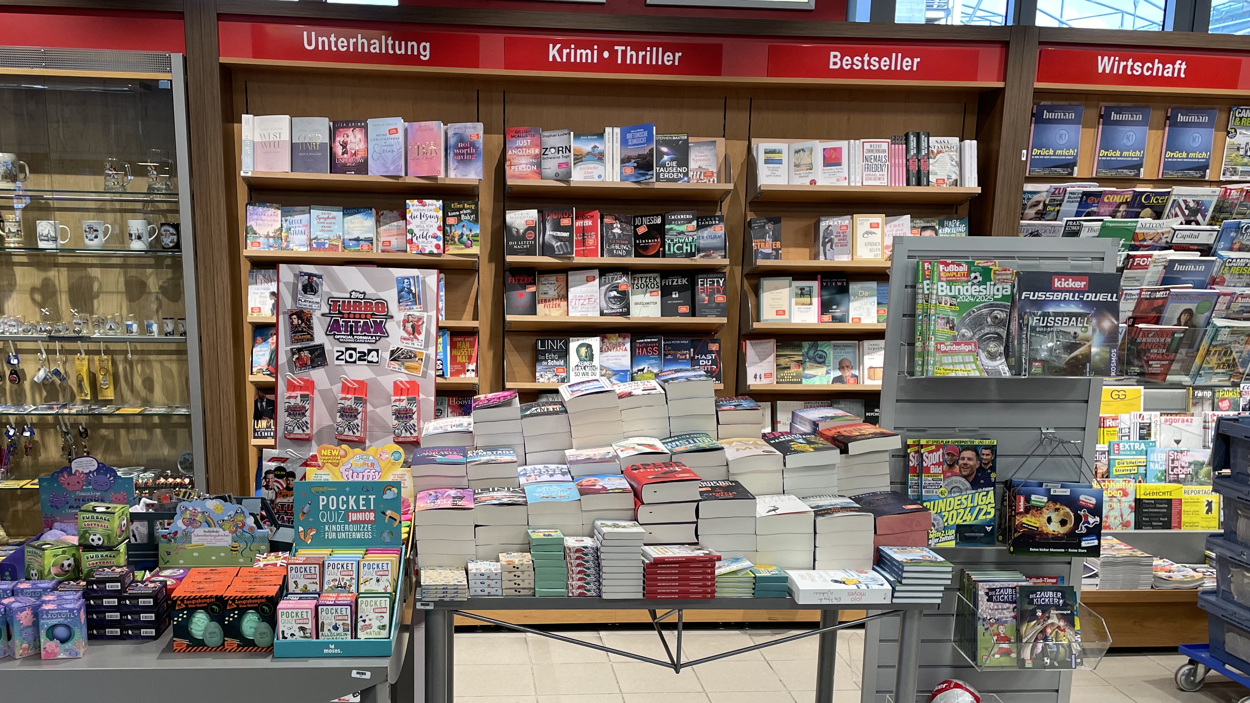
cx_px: 579
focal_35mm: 35
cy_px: 472
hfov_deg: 56.6
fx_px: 1160
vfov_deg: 33.4
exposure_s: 1/100
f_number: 1.6
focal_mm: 4.2
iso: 80
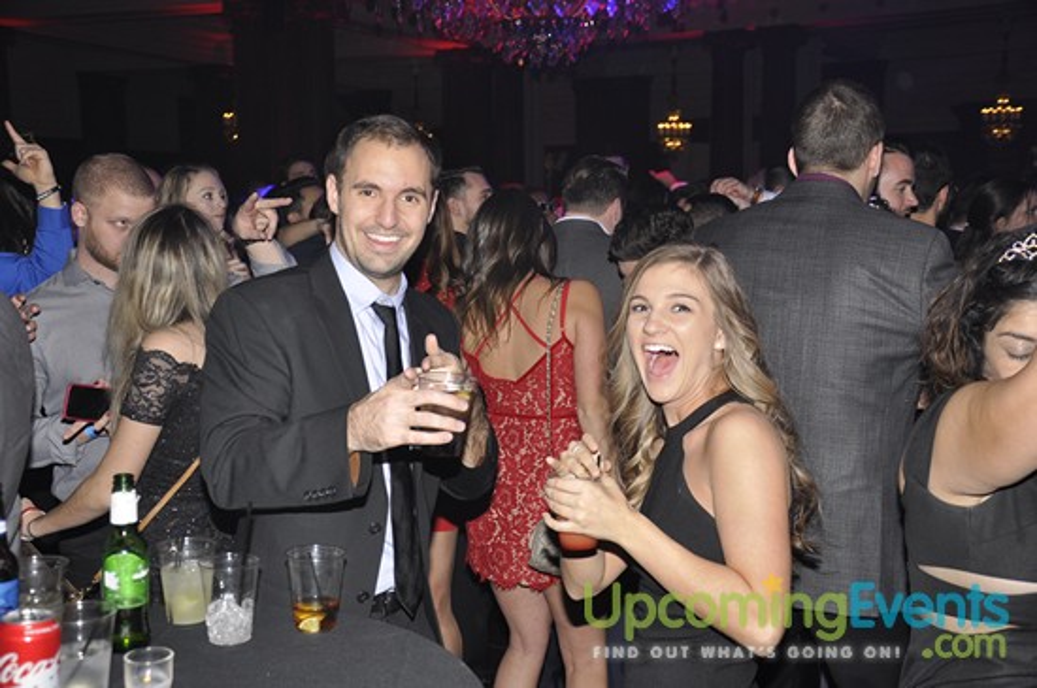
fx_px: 1294
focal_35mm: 45
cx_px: 518
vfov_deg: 29.8
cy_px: 344
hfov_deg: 43.7
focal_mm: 30
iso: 400
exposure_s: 1/60
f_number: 5
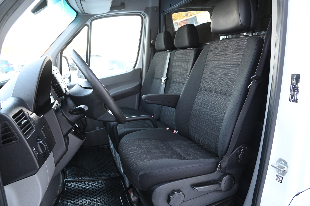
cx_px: 155
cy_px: 103
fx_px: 207
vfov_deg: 53.1
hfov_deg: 73.8
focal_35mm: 24
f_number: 9
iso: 2000
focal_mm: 24
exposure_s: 1/60
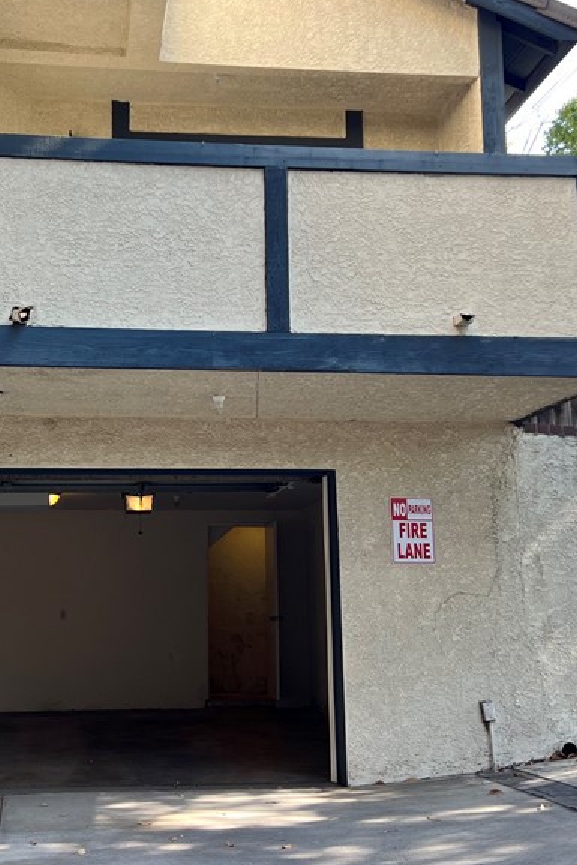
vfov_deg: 41.1
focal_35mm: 48
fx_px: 1153
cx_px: 192
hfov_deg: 27.9
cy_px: 388
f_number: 1.5
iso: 50
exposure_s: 1/171
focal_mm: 5.7
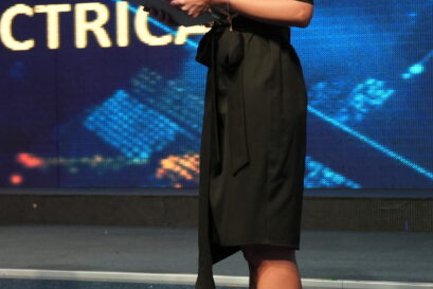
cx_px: -169
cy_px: 75
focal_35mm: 182
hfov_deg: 11.0
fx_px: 2190
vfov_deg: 7.5
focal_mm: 62
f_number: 3.2
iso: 2000
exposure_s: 1/160
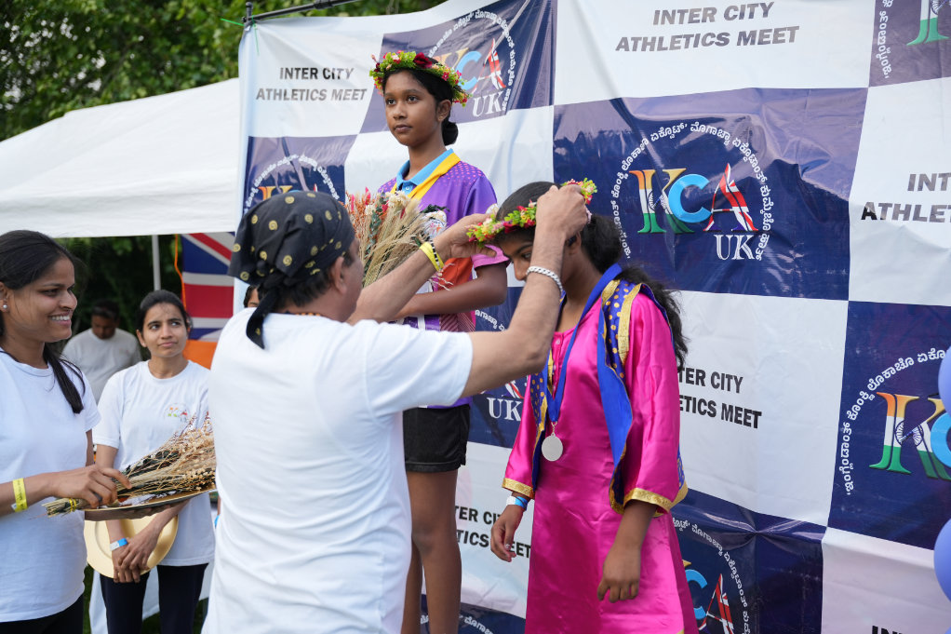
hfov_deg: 49.7
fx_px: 1027
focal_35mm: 39
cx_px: 476
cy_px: 317
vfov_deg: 34.3
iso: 250
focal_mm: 38.9
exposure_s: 1/800
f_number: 2.8
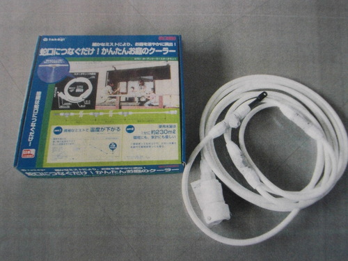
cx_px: 174
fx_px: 432
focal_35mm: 43
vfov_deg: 33.6
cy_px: 130
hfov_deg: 43.9
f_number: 3.1
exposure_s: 1/125
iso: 400
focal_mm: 7.6
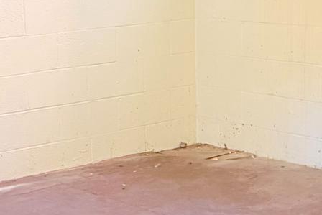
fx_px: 1020
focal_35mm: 114
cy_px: 206
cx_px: 161
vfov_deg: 11.9
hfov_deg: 17.9
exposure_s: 1/40
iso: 640
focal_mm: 6.76
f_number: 1.78
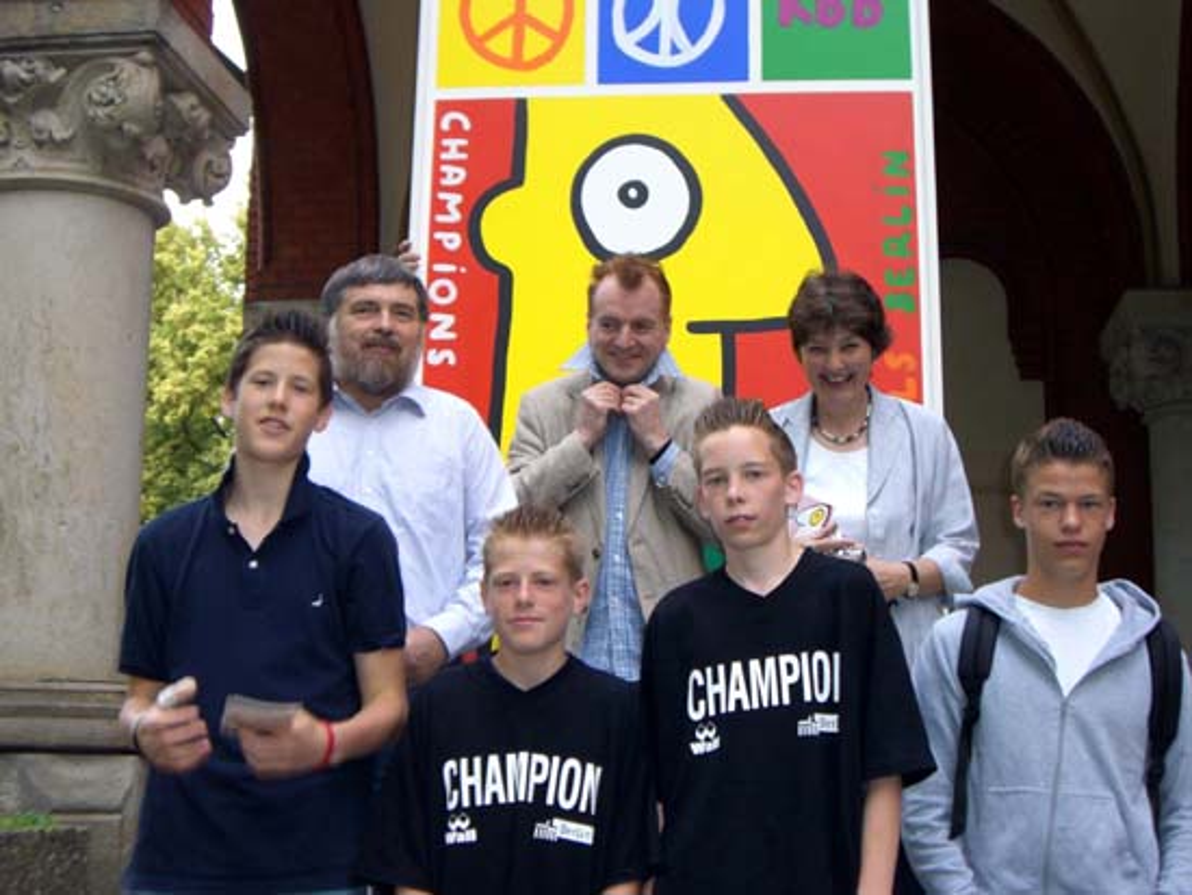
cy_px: 448
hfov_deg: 34.9
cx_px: 596
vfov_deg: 26.6
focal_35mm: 55
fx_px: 1895
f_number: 3.3
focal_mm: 9
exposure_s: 1/60
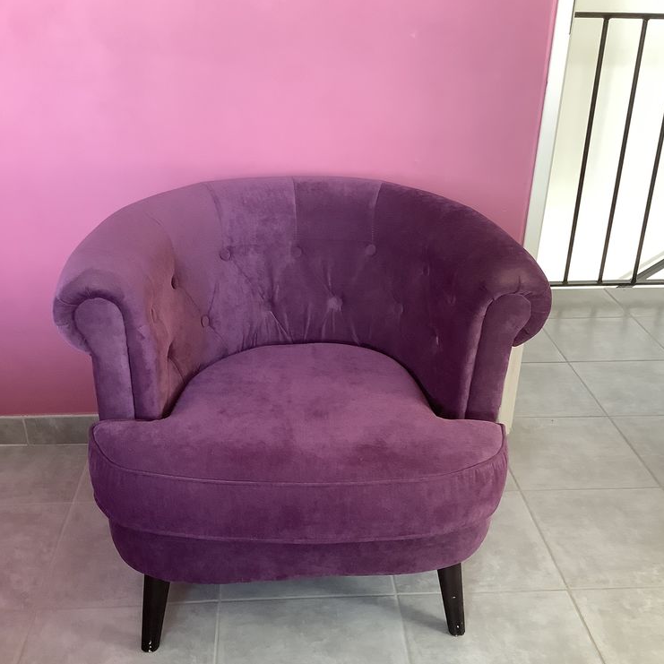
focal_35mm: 37
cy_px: 401
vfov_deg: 44.7
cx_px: 335
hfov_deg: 44.9
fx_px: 803
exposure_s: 1/60
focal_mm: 3.3
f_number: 2.4
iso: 250
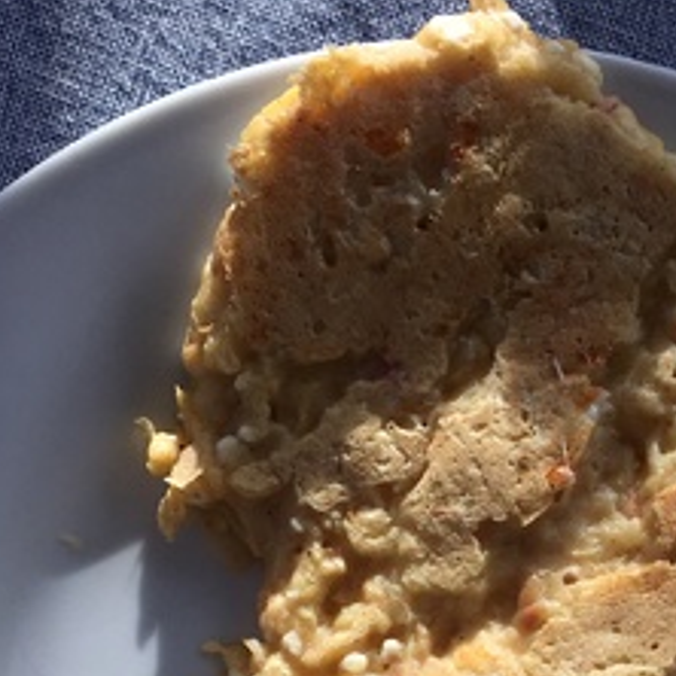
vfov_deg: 22.9
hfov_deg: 24.5
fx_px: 1547
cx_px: 480
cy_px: 780
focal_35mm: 70
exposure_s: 1/184
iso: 25
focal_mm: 4.15
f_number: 2.2
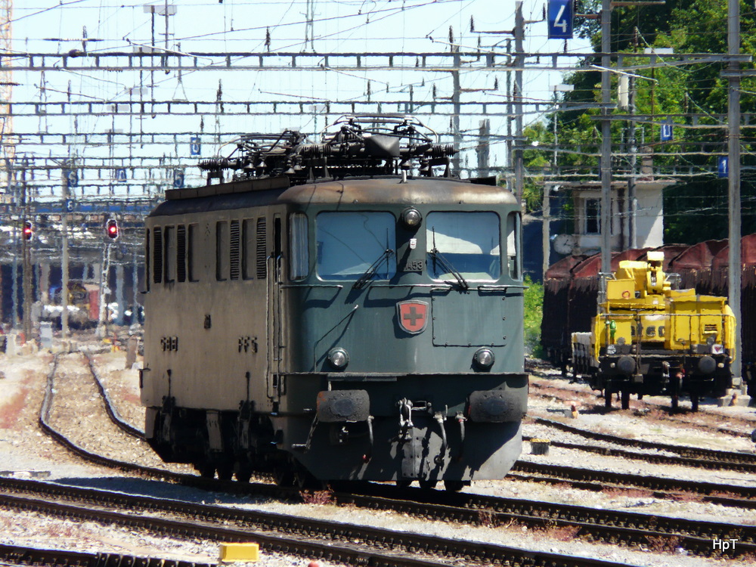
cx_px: 378
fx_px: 10789
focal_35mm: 494
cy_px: 284
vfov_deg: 3.0
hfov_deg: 4.0
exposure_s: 1/250
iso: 100
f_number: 5
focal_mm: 81.1
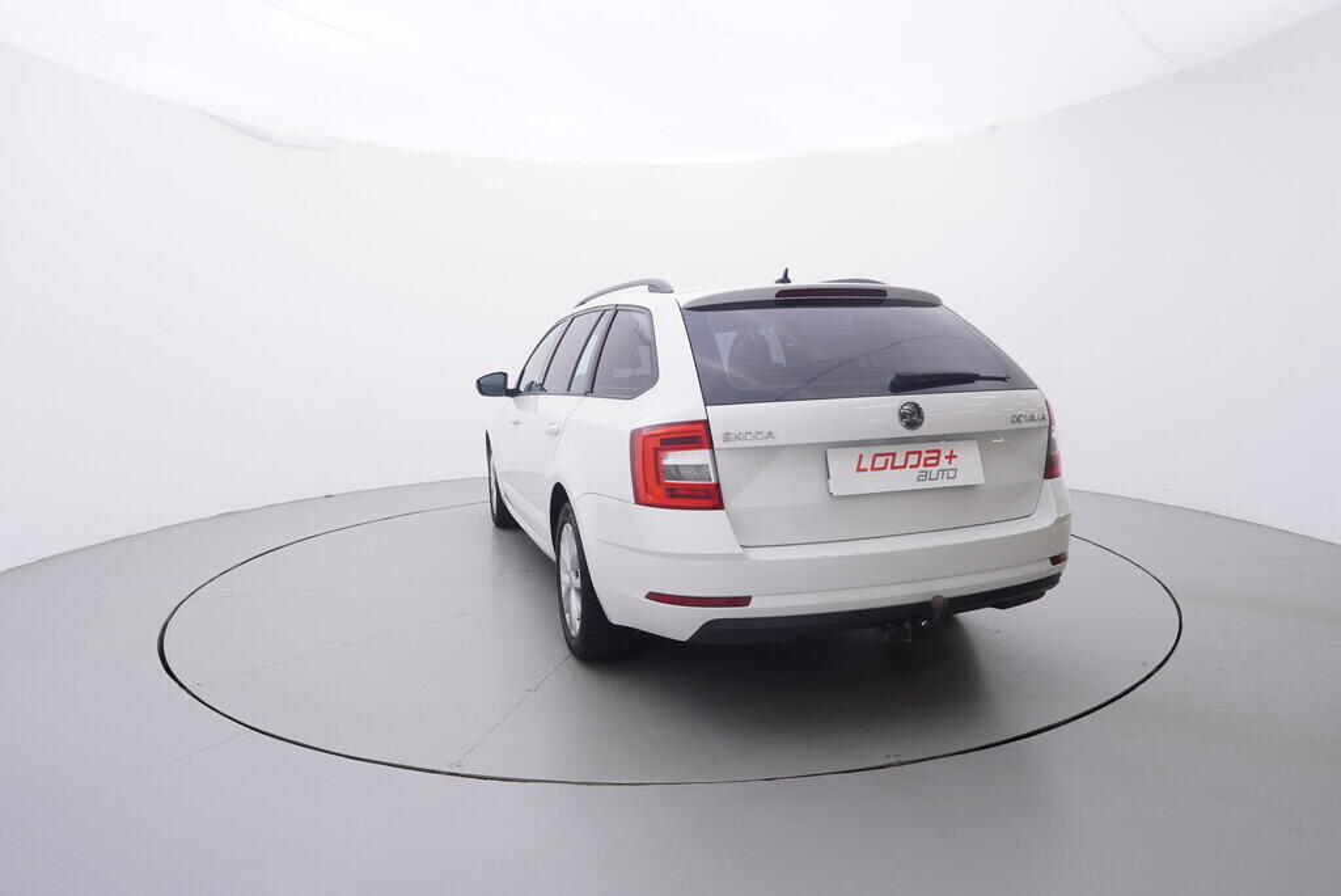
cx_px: 670
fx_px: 839
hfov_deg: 77.3
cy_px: 448
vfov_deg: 56.2
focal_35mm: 22
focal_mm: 15
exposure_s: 1/80
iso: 200
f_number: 5
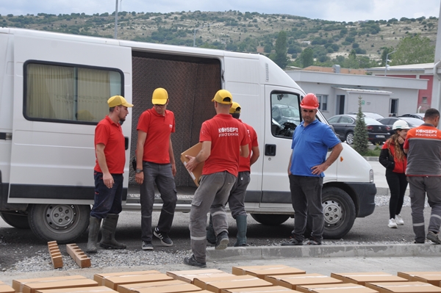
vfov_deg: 17.5
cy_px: 146
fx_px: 955
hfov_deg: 26.0
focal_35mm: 78
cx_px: 220
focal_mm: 52
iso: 200
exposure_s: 1/320
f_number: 9
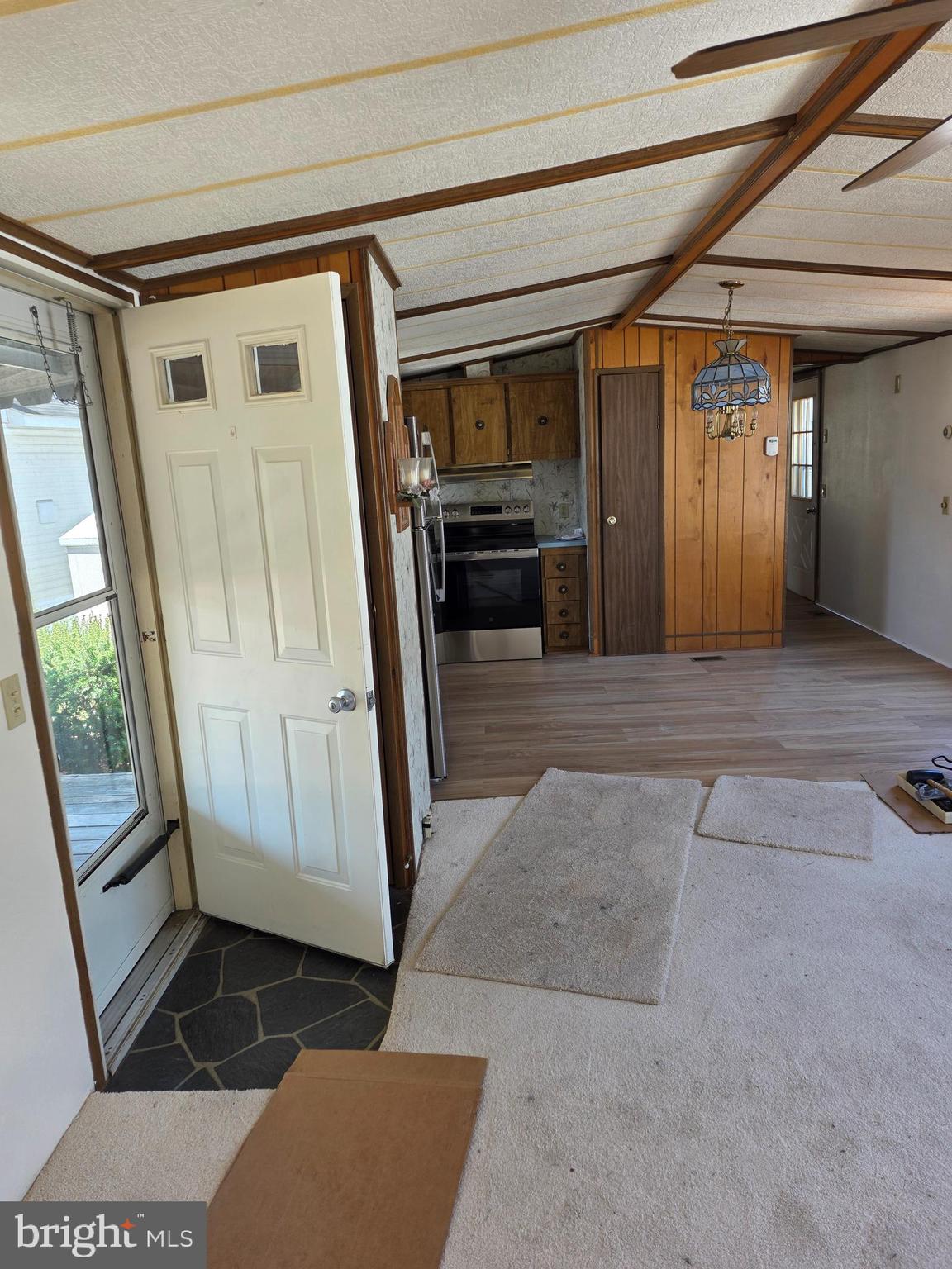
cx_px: 476
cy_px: 634
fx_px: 843
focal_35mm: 23
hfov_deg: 58.9
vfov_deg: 73.9
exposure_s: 1/180
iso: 80
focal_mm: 6.25
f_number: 1.7
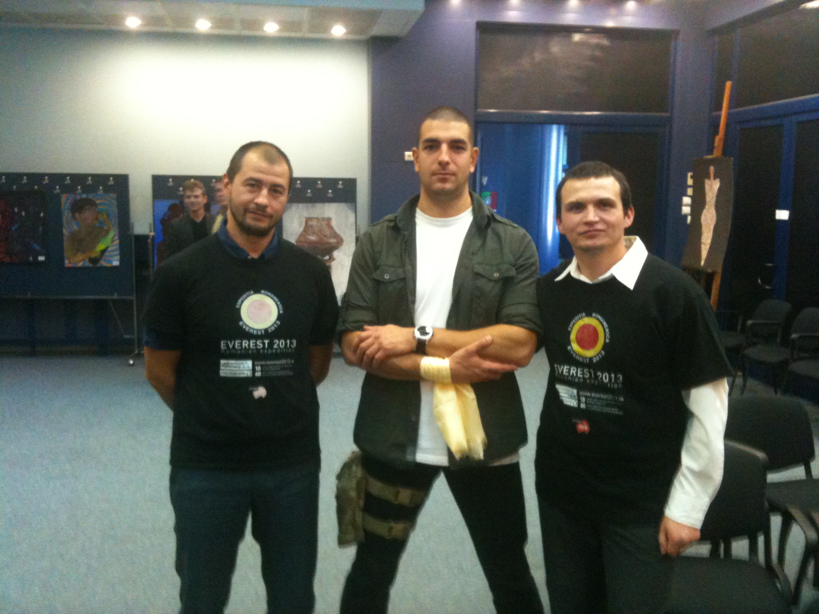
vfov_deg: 40.7
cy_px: 307
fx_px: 828
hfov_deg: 52.6
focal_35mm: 35
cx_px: 410
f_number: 2.8
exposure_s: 1/15
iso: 320
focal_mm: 3.85
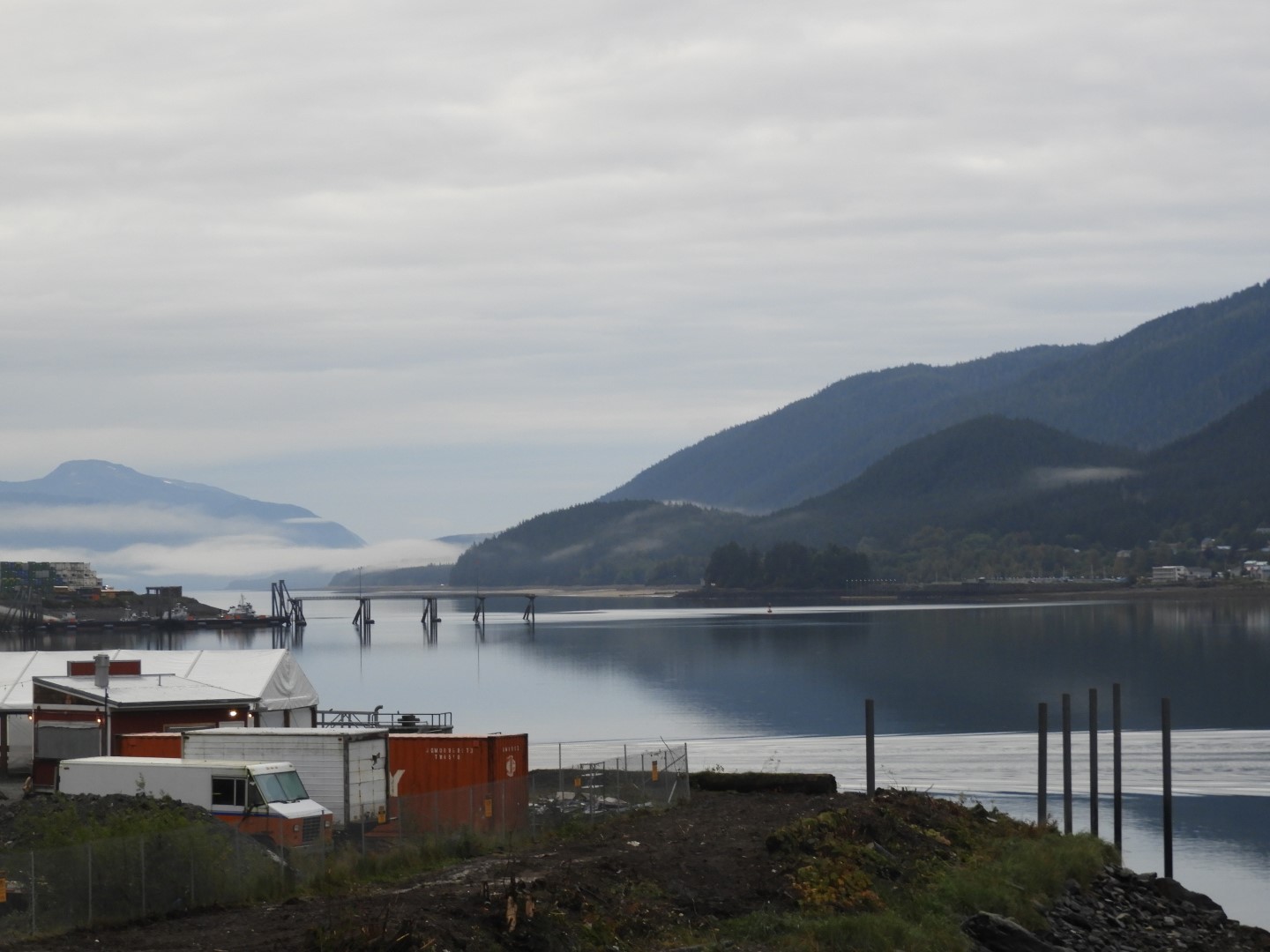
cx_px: 635
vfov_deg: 11.9
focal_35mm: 125
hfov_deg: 15.8
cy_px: 476
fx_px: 4586
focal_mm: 22.4
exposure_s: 1/60
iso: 180
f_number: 5
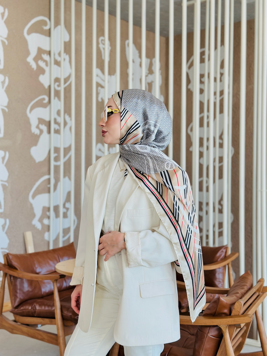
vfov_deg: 39.7
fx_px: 494
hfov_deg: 30.3
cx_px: 134
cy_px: 178
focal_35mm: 48
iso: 64
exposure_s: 1/168
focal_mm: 6.86
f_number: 1.78
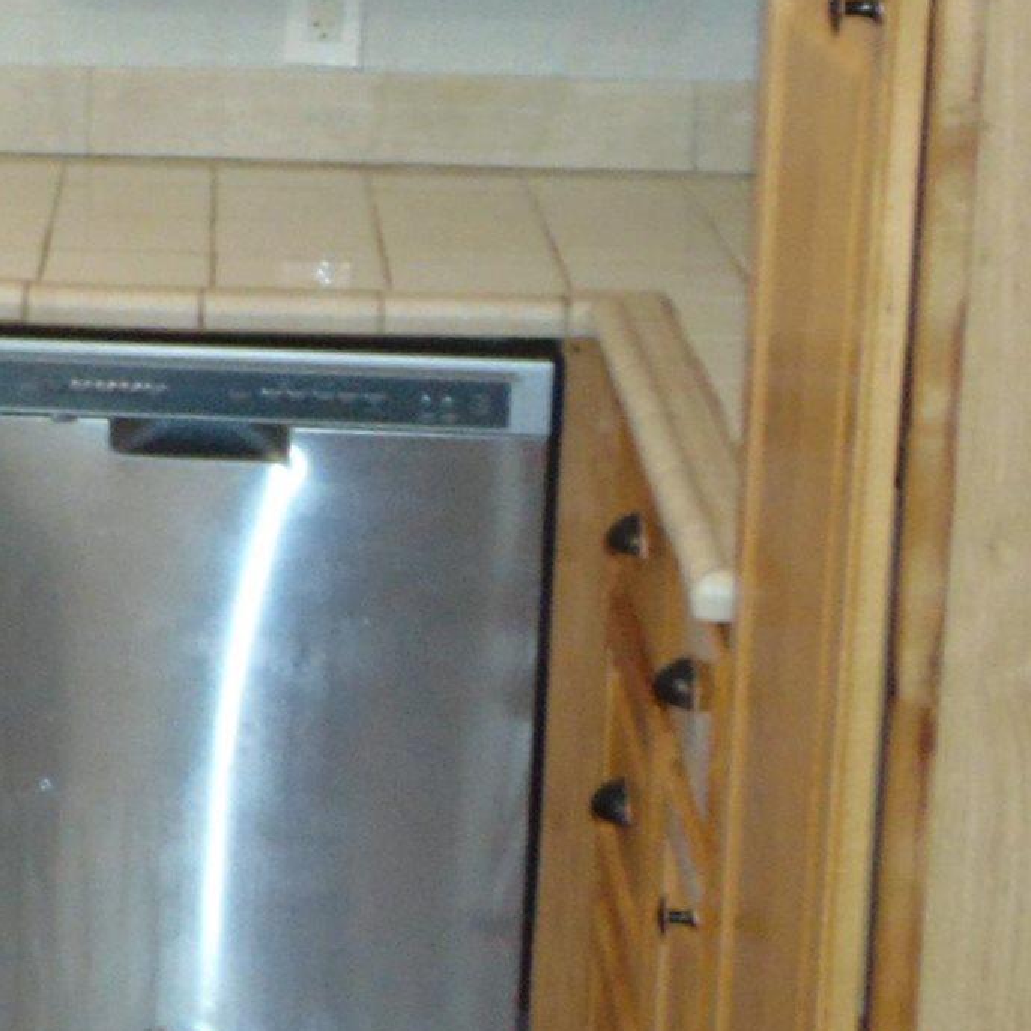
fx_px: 3336
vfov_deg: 17.4
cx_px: -603
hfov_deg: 15.9
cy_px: 233
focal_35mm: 99
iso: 200
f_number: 3
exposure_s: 1/30
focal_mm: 4.5
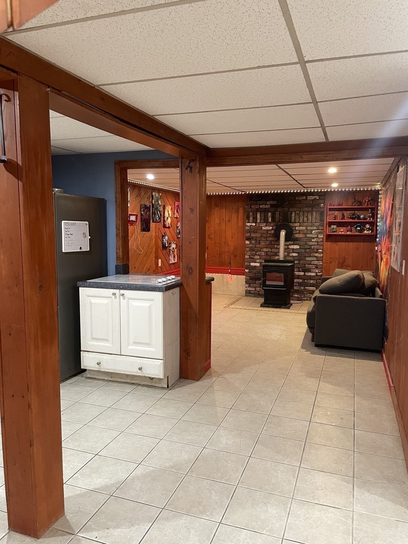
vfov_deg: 67.3
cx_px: 204
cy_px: 272
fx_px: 409
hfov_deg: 53.1
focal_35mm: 26
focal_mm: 4.2
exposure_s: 1/60
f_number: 1.6
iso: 250
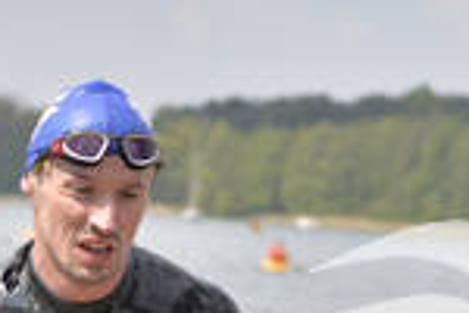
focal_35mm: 299
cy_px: 490
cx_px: -141
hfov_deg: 6.8
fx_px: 3895
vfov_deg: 4.6
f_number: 4
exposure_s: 1/2000
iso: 200
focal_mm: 70
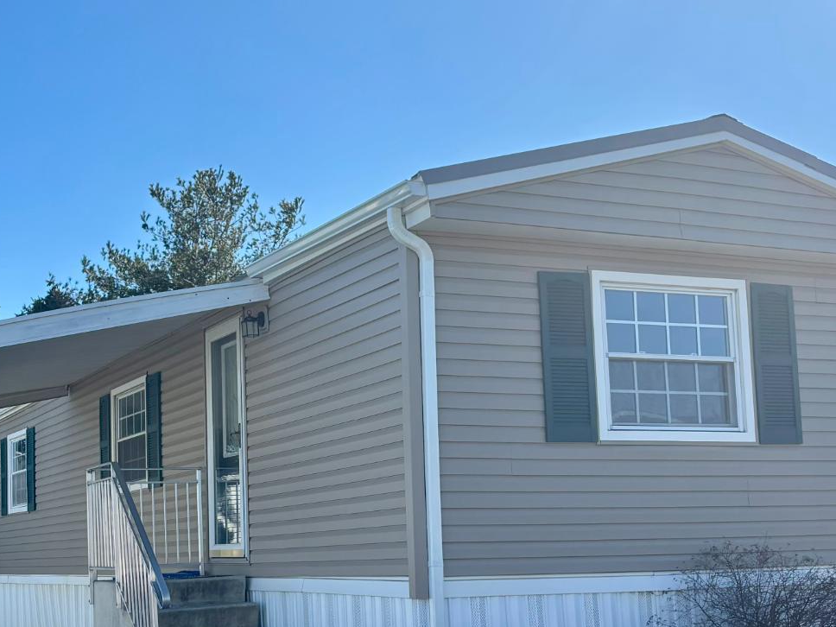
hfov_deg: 34.7
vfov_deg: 26.4
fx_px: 1328
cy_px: 415
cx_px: 305
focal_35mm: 55
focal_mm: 5.96
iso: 50
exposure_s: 1/3534
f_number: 1.6
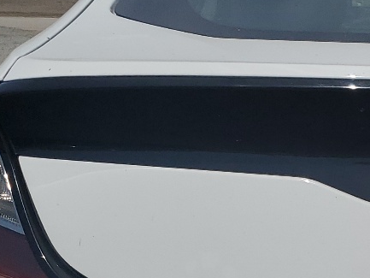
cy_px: 298
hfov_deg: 19.3
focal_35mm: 96
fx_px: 1026
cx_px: 438
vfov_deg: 15.1
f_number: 1.5
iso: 51
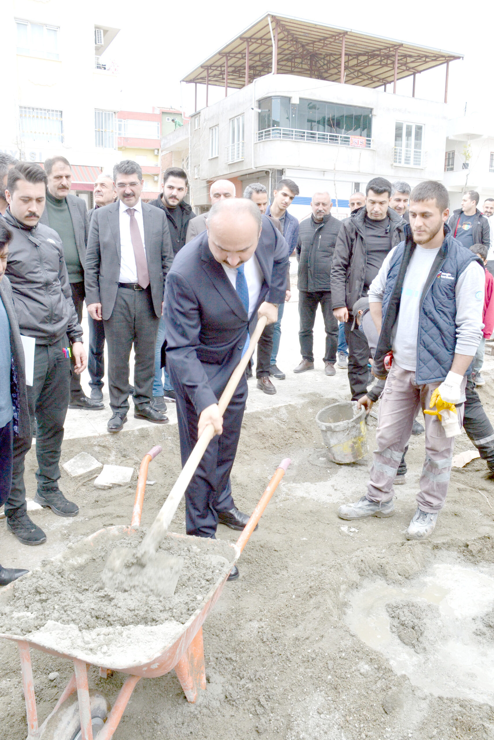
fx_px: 556
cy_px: 370
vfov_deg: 67.4
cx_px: 247
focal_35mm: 27
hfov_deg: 47.9
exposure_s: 1/125
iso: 360
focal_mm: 18
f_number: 5.6
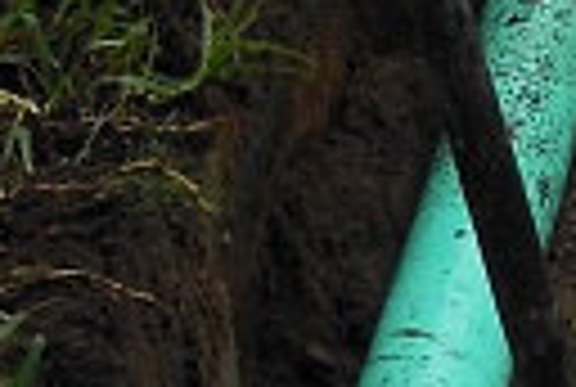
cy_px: -670
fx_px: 4057
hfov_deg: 7.9
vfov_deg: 5.2
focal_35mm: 253
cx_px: 918
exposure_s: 1/160
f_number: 4.1
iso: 125
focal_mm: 6.9
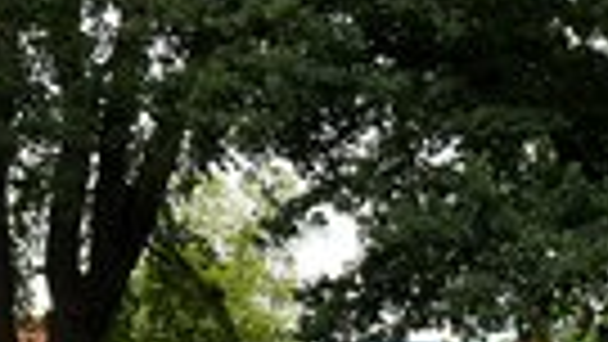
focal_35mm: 84
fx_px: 1354
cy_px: 549
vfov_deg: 13.4
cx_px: 622
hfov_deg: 24.1
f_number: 1.5
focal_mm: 5.7
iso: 50
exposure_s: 1/411
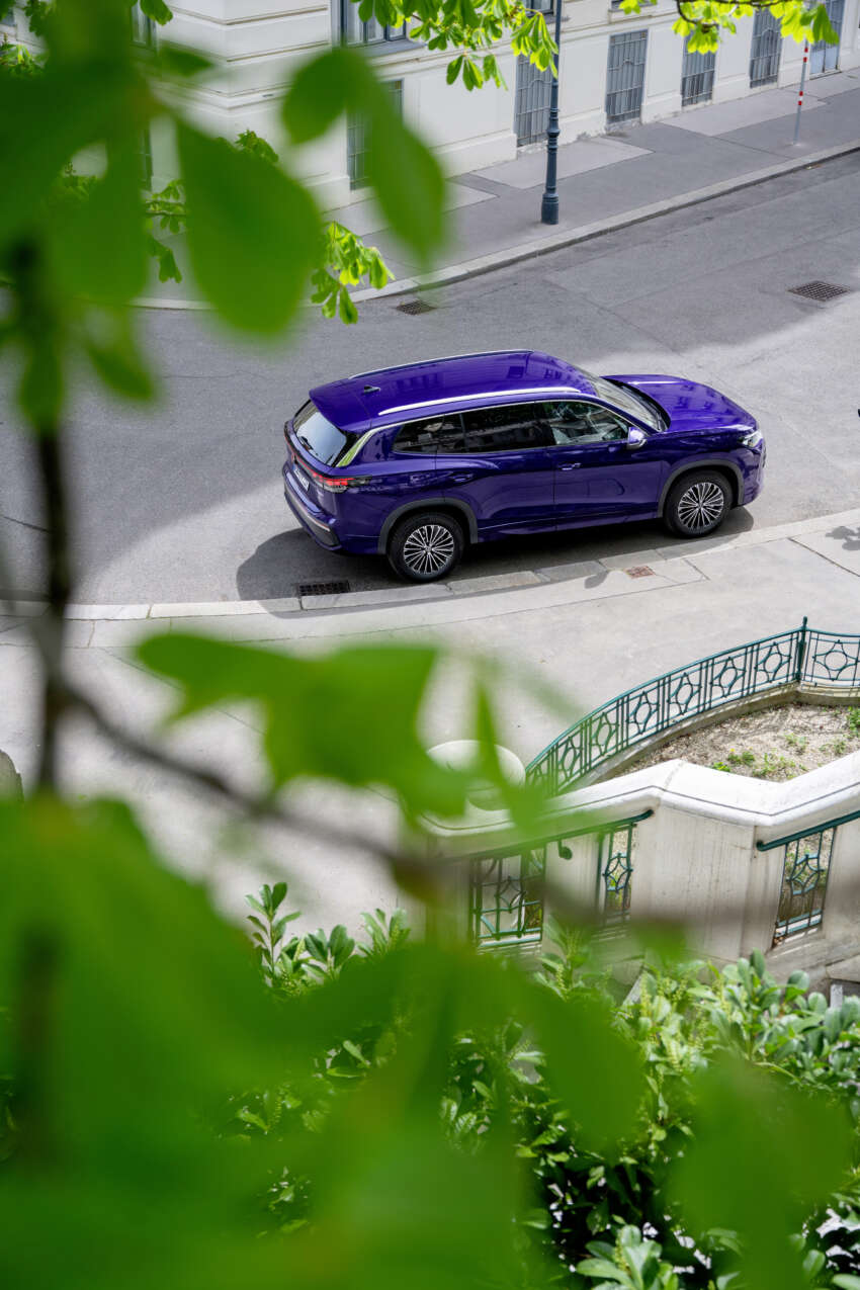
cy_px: 645
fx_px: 1684
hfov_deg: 28.6
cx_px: 430
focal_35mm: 47
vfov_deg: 41.9
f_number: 4
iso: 100
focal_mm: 47
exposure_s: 1/250
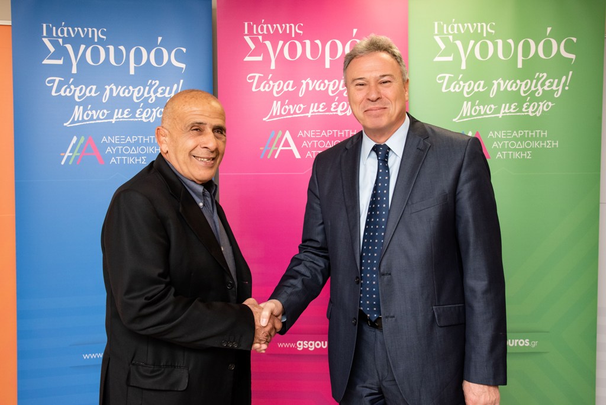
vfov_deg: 42.4
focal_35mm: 31
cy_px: 202
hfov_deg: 60.3
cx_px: 303
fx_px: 522
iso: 1000
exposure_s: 1/160
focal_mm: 31
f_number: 5.6
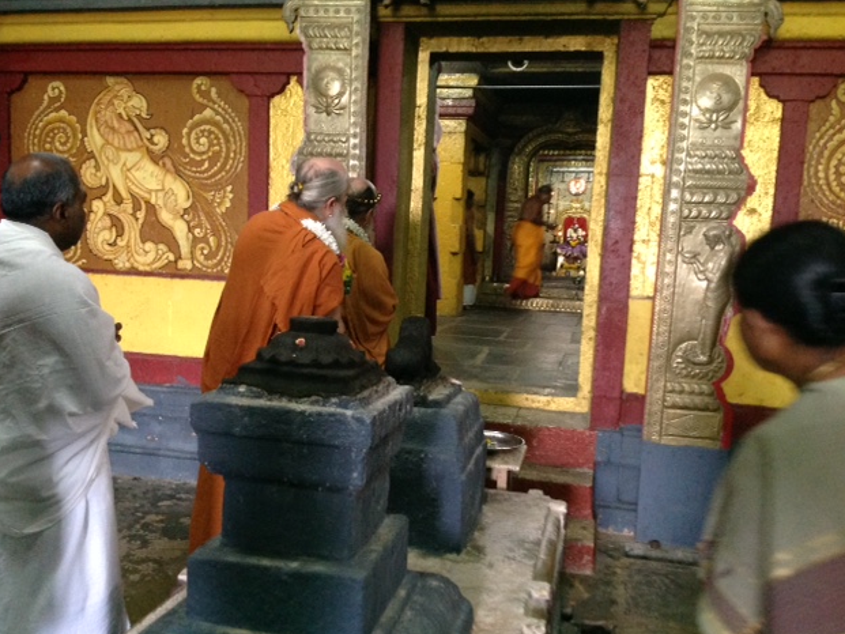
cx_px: 412
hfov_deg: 51.3
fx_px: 879
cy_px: 322
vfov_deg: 39.7
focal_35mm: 36
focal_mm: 4.28
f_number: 2.4
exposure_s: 1/17
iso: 320
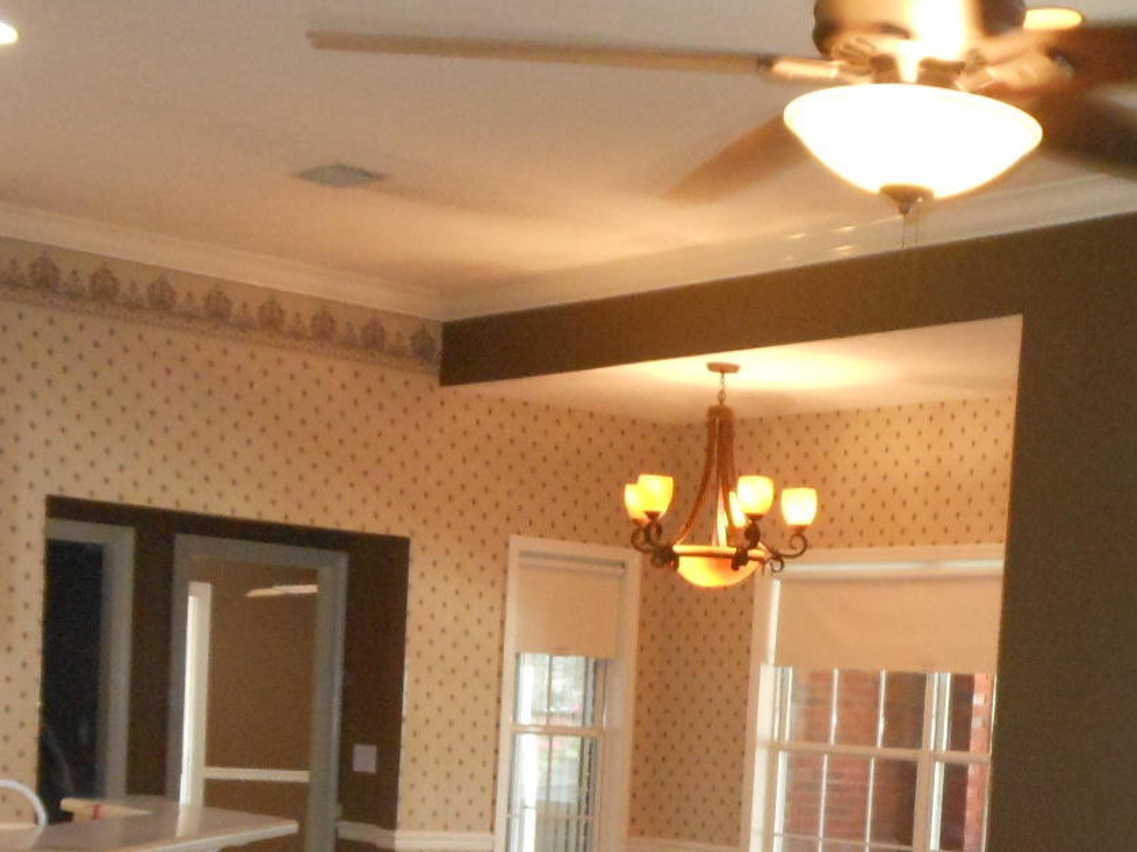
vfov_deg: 20.1
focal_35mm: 71
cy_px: 828
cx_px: 674
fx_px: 2331
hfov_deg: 27.4
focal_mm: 5.2
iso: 500
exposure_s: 1/25
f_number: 3.3
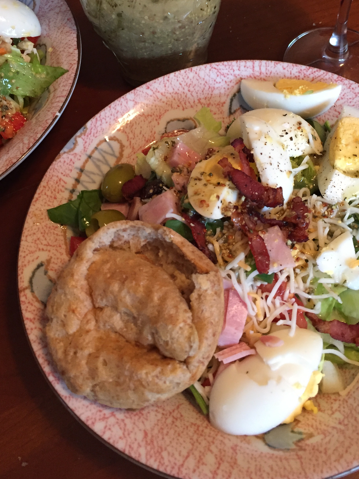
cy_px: 167
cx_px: 208
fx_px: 539
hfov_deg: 36.7
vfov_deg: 47.2
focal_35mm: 39
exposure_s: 1/30
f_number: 2.2
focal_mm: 4.15
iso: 200
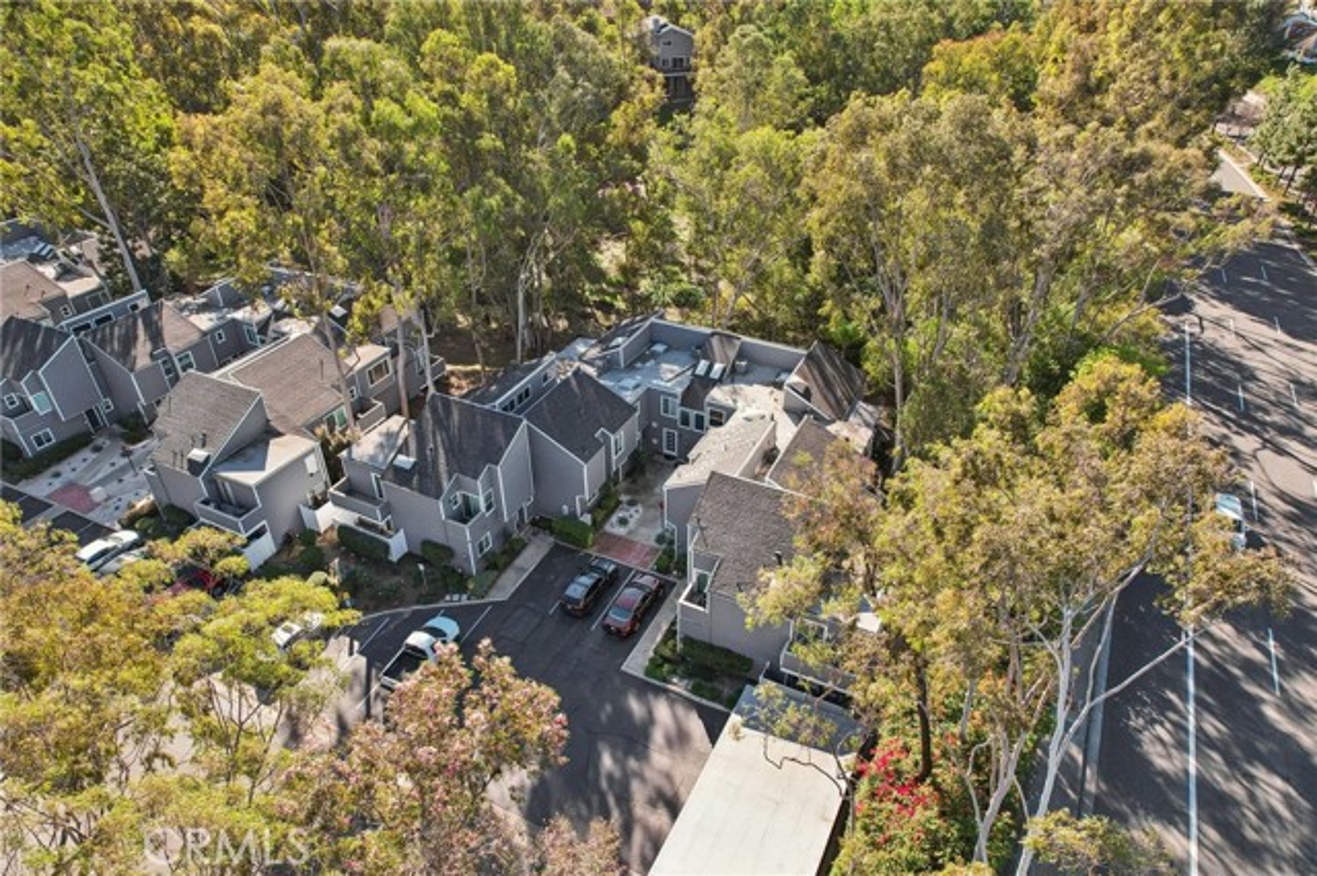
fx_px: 804
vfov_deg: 57.2
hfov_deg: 78.6
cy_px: 438
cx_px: 658
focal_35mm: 22
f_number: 2.8
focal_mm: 8.4
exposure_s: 1/500
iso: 150
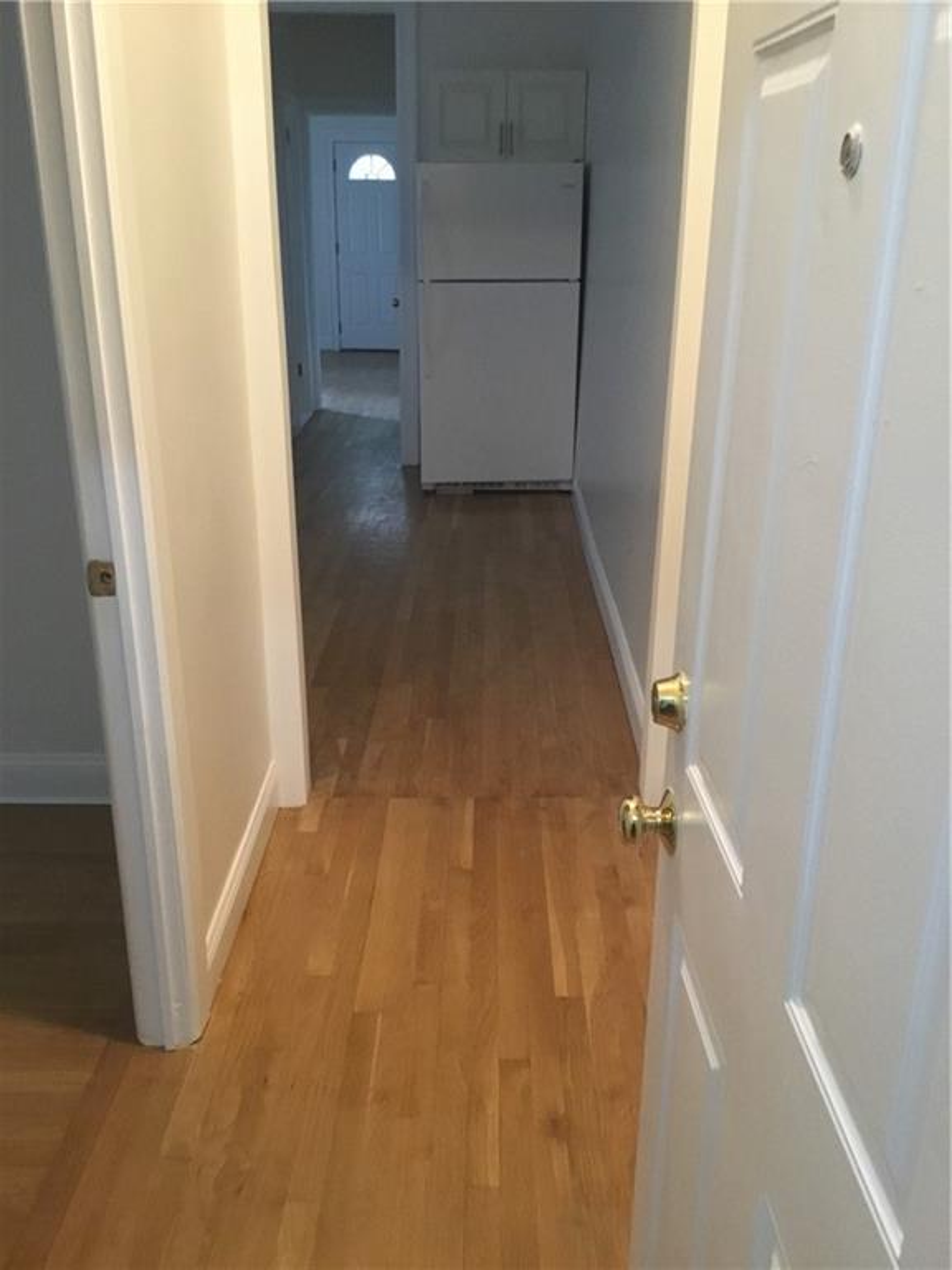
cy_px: 635
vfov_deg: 58.4
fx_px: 1137
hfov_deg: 45.4
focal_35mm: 31
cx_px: 476
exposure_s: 1/30
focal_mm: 3.3
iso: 200
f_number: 2.4
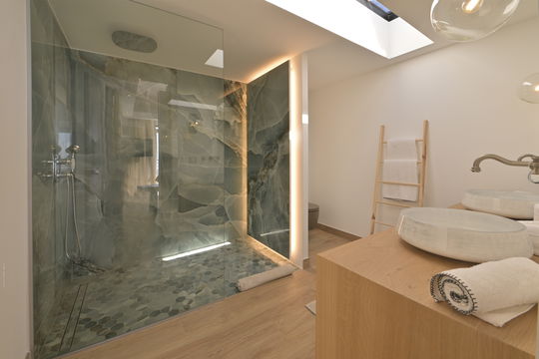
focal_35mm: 14
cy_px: 180
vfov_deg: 81.2
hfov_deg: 104.3
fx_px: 210
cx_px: 270
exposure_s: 1/15
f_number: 14
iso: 320
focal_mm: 14
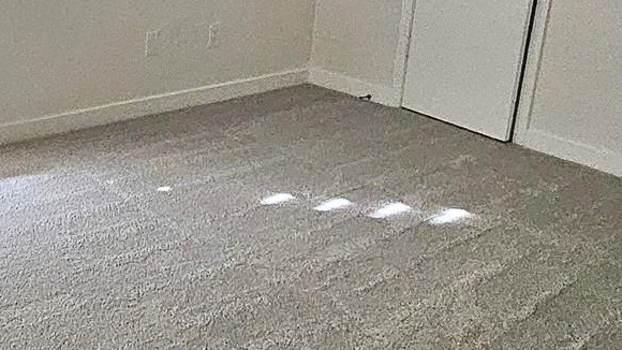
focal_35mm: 50
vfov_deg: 23.8
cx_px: 144
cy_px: 106
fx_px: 824
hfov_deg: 40.0
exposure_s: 1/40
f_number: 2.2
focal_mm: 1.74
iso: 400
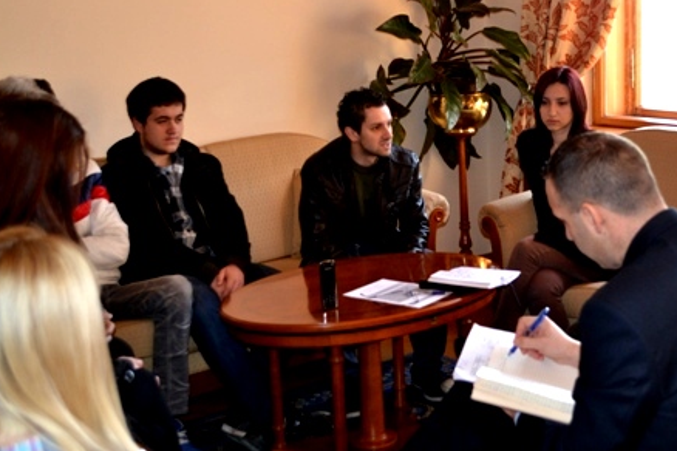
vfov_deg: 23.8
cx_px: 471
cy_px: 188
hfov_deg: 34.6
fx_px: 1072
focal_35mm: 57
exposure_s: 1/60
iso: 400
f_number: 4.2
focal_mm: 26
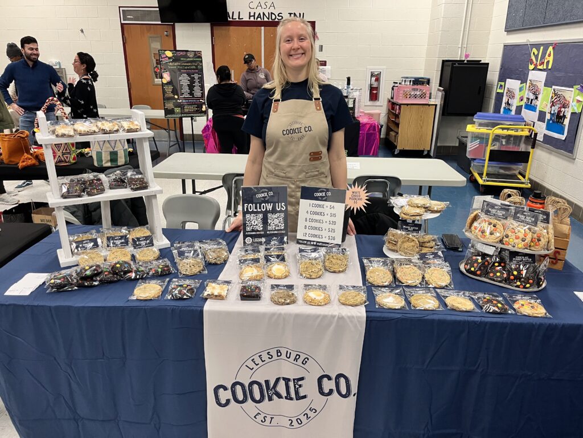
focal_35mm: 26
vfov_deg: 53.1
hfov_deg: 67.3
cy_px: 219
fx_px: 438
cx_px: 292
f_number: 1.6
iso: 160
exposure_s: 1/60
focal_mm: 5.1
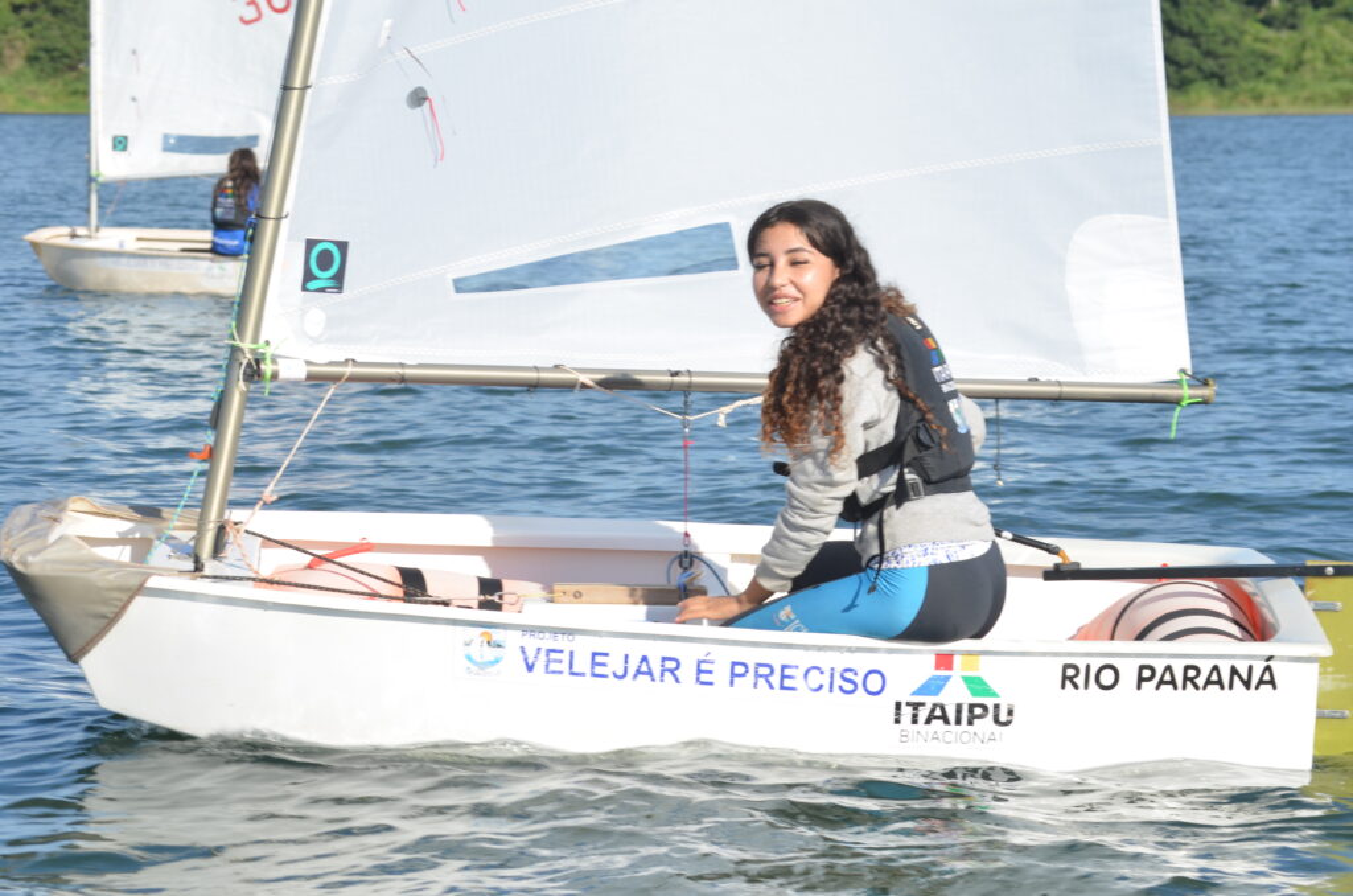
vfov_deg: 8.7
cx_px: 676
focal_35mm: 158
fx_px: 5906
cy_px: 448
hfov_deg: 13.1
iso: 100
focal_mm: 105
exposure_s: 1/160
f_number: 10
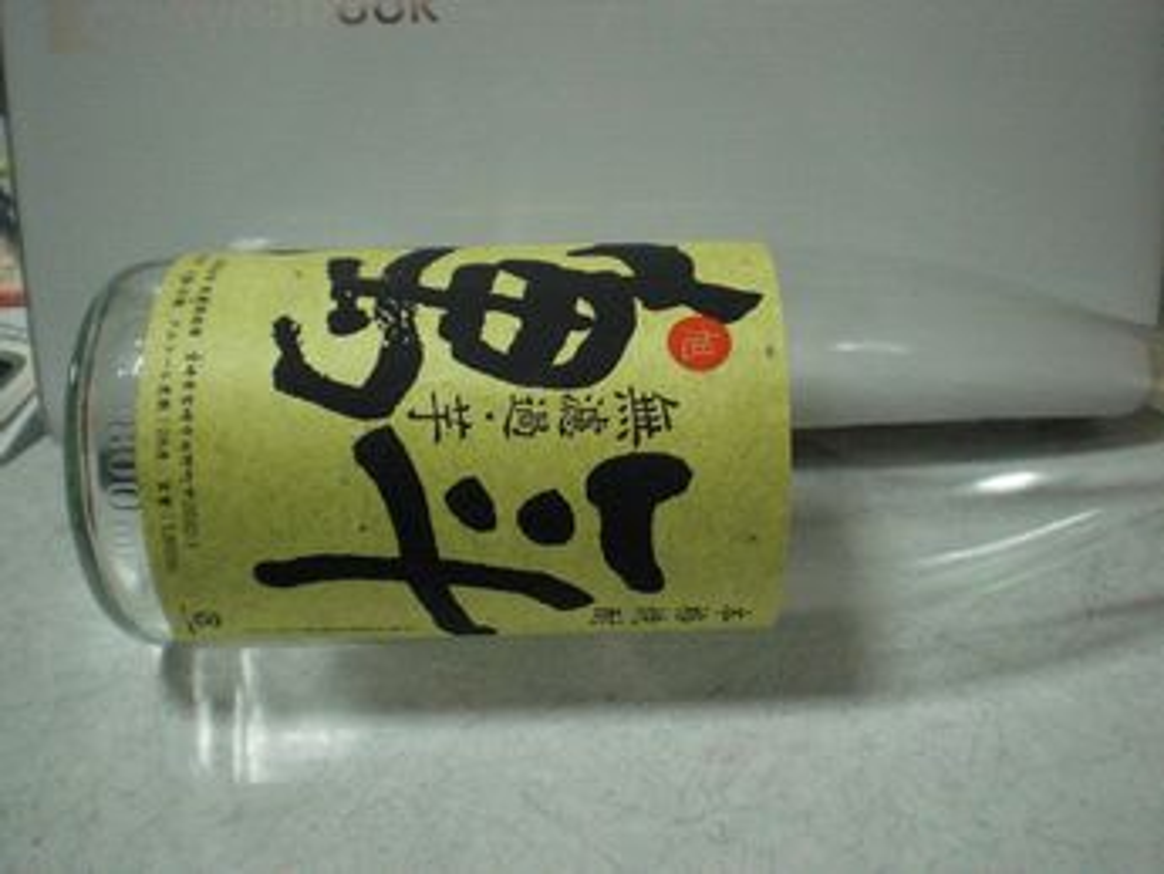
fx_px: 1278
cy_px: 437
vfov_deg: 37.7
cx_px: 582
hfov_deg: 49.0
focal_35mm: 38
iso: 800
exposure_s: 1/100
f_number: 3.1
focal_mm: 6.3
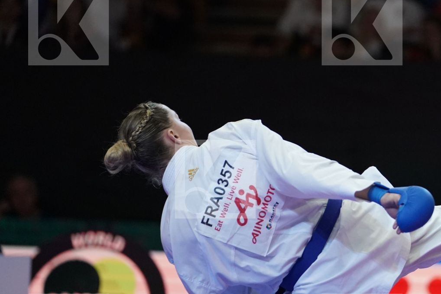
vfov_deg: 4.3
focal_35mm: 320
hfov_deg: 6.4
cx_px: 362
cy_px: 179
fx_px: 3920
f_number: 2.8
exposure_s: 1/1000
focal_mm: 181
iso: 4000
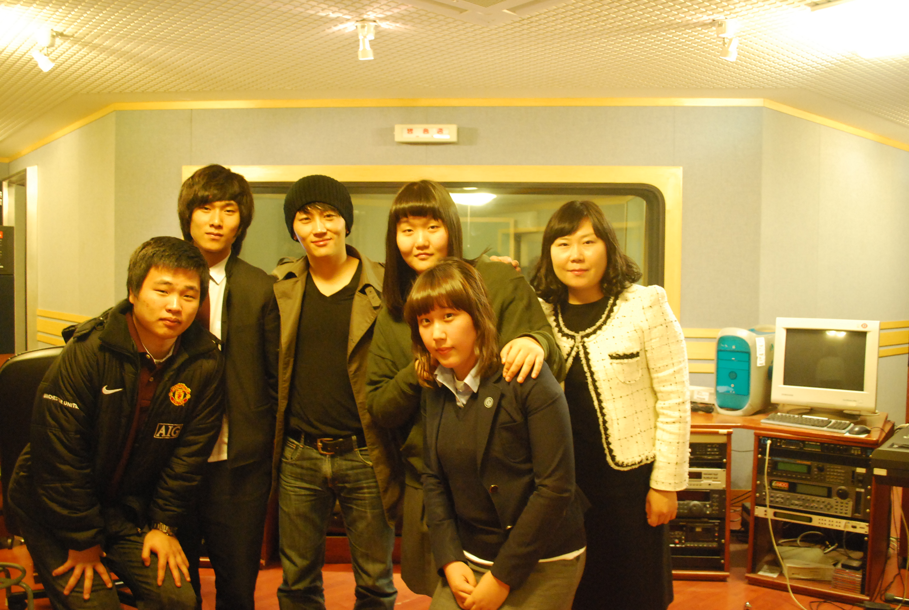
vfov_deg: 40.1
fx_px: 835
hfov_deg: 57.1
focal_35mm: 33
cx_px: 454
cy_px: 305
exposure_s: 1/10
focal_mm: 22
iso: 1600
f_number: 4
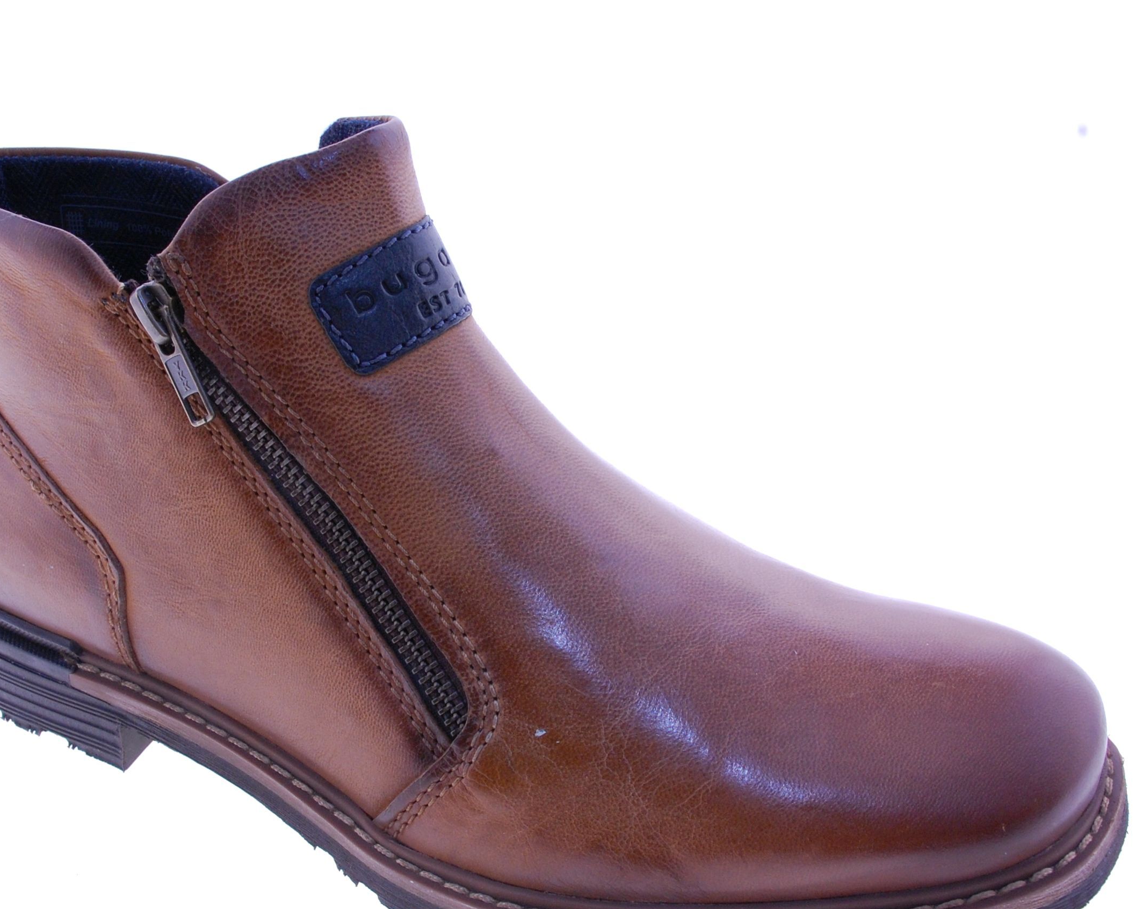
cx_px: 462
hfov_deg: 35.9
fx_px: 1748
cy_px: 516
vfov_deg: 29.1
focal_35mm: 52
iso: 800
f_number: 13
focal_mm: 26
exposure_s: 1/30
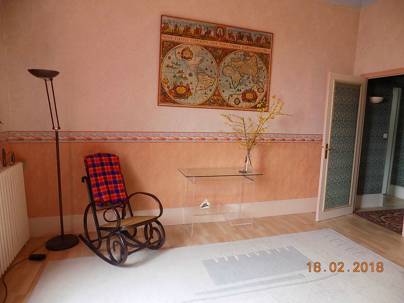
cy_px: 152
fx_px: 268
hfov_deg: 73.9
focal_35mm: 23
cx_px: 202
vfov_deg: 58.9
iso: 100
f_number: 3.1
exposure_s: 1/5
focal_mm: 4
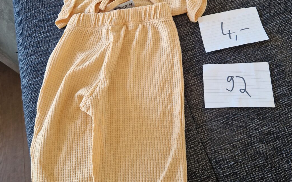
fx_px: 263
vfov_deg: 38.2
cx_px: 147
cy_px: 72
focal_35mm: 33
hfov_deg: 58.1
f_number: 1.8
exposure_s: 1/100
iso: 50
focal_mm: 5.4
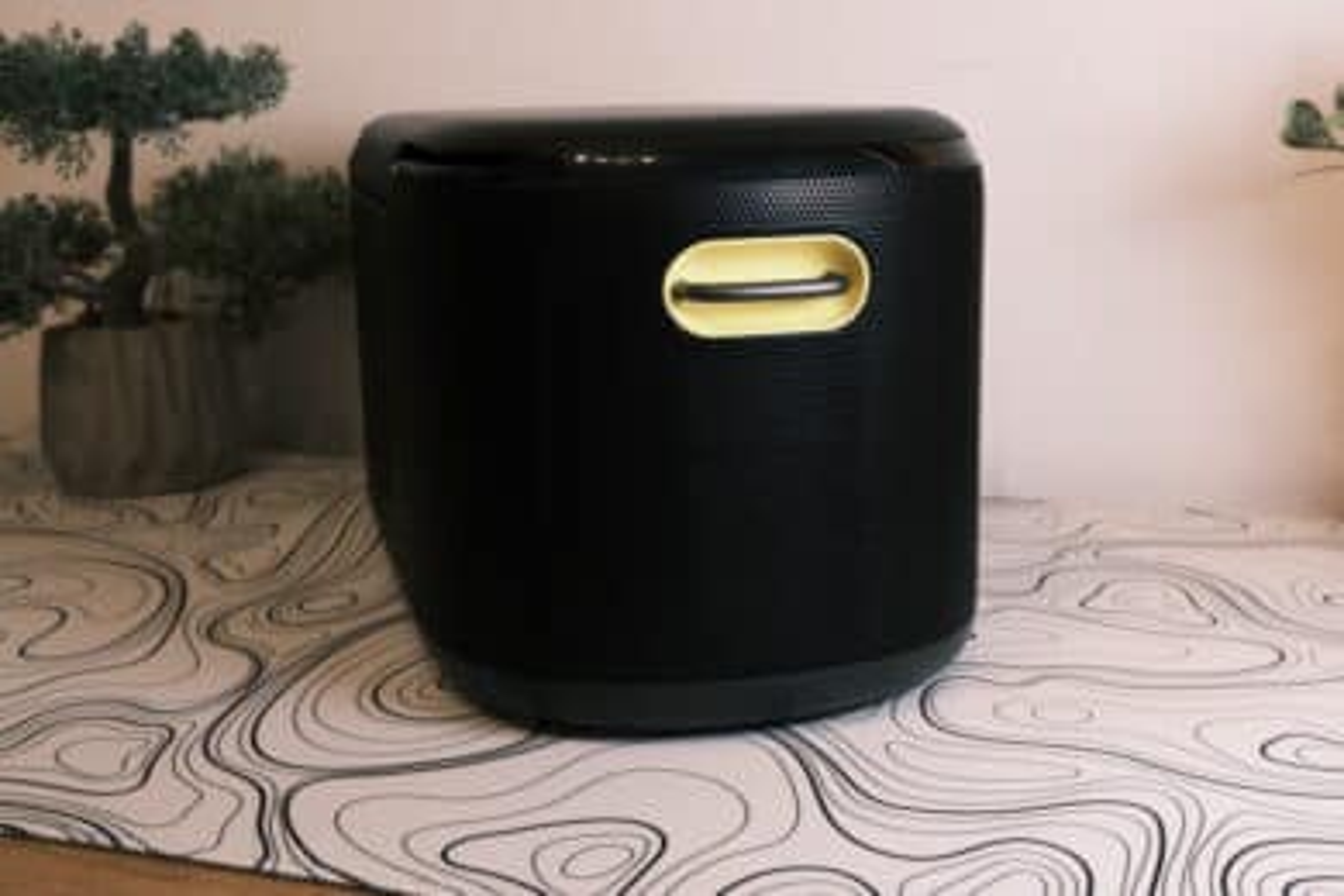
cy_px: 448
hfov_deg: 46.4
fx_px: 1568
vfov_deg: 31.9
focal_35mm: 42
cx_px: 672
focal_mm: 27.9
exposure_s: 1/80
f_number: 8
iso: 3200
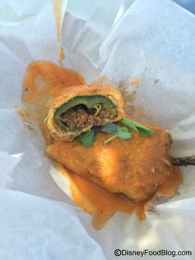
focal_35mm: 29
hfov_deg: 48.2
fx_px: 218
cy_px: 130
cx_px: 98
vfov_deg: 61.7
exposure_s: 1/126
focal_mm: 4.15
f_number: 2.2
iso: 32
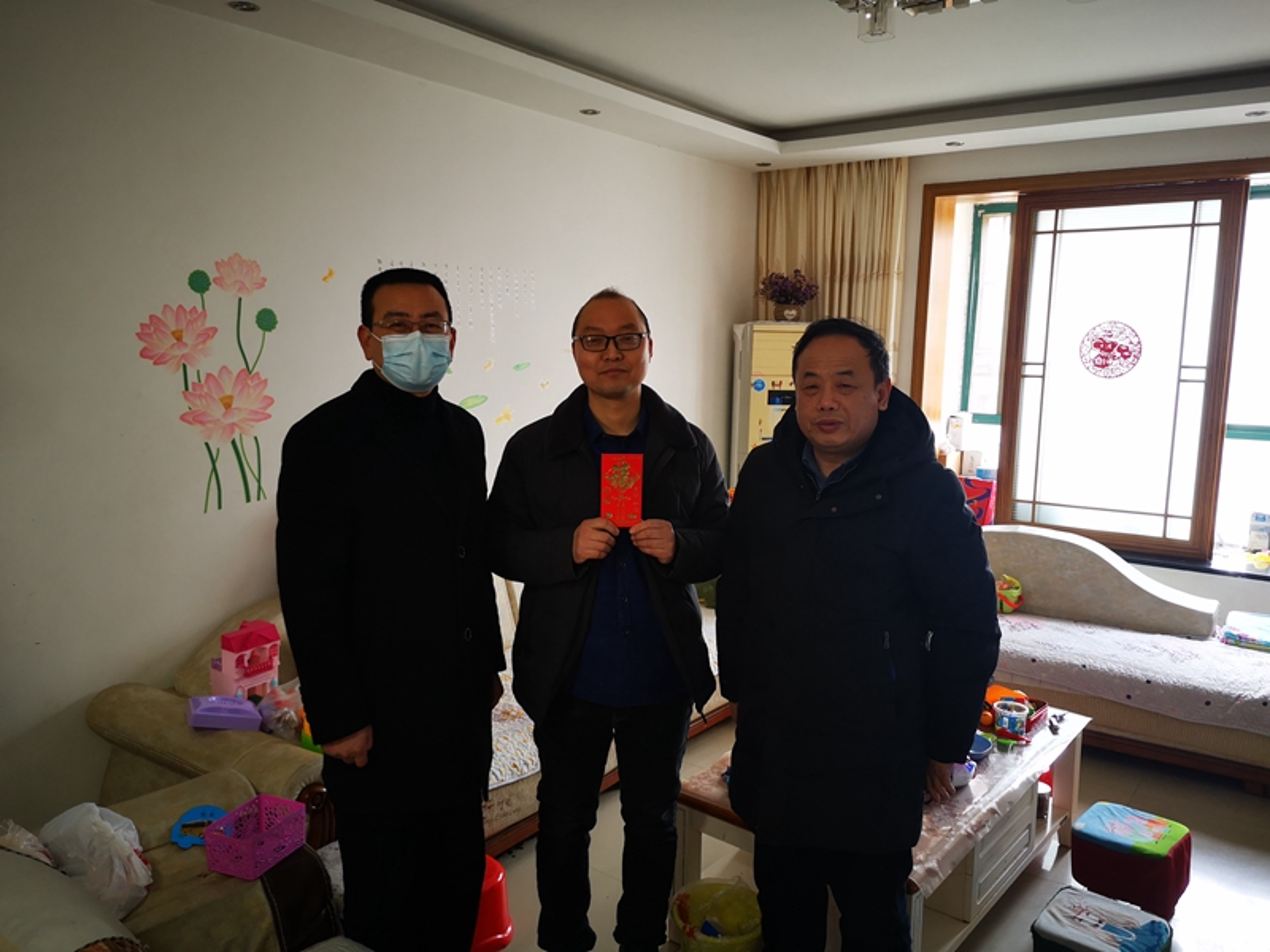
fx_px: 991
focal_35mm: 27
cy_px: 476
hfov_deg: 65.3
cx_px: 635
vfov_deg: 51.4
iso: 125
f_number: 1.8
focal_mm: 3.95
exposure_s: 1/33.3
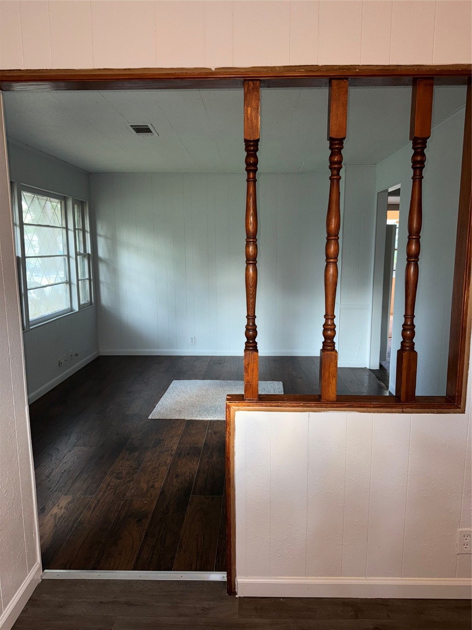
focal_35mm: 24
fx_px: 436
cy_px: 315
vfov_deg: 71.6
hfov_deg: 56.8
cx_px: 236
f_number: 1.78
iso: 80
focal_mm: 6.76
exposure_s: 1/24
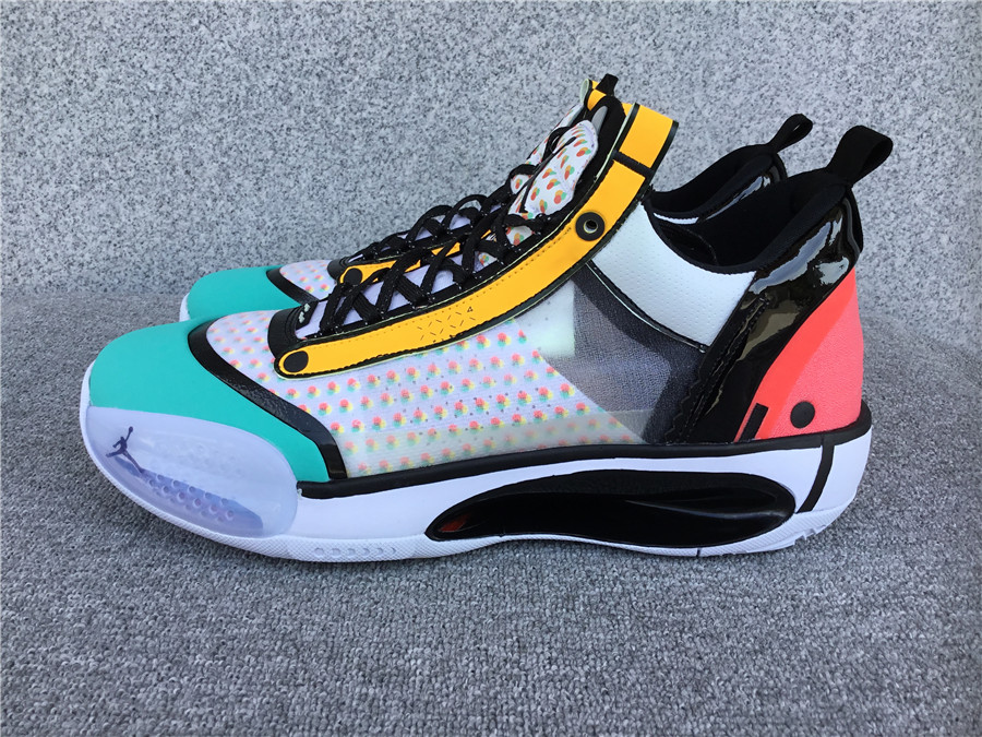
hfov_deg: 58.4
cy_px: 368
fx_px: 879
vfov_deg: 45.4
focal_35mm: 31
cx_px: 491
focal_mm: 3.3
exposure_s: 1/388
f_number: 2.4
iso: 25
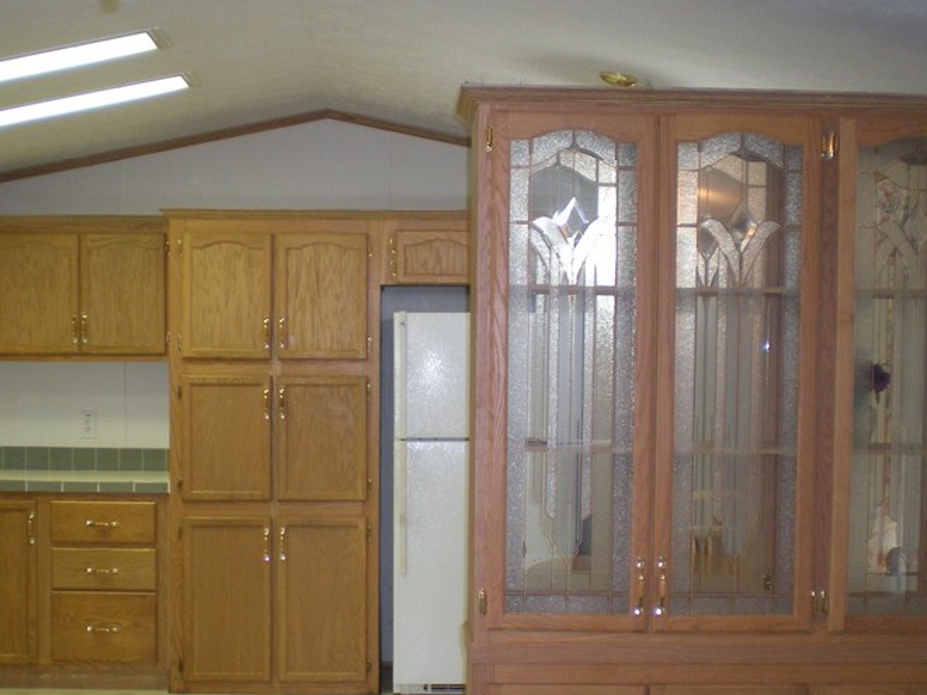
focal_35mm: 59
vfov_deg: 24.8
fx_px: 1580
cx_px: 405
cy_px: 409
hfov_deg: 32.7
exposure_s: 1/30
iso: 146
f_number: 3.1
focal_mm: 6.3
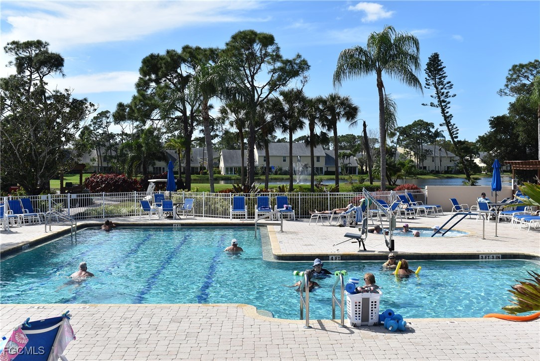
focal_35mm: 44
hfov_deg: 44.9
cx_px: 270
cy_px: 180
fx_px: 653
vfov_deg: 30.9
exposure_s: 1/320
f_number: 9
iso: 100
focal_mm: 29
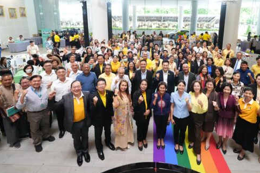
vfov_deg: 60.9
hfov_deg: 86.1
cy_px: 43
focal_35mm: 19
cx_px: 152
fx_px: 137
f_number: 7.1
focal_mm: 12
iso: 5000
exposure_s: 1/80
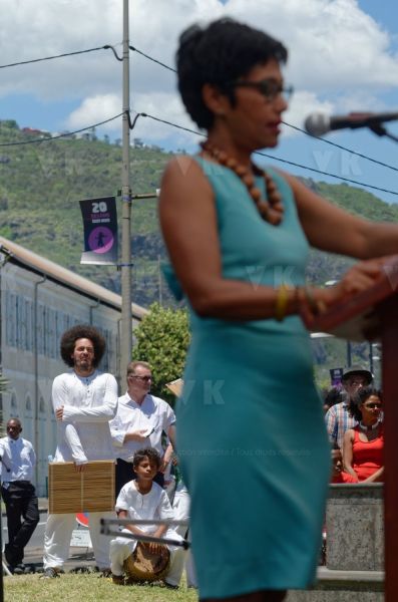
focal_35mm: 138
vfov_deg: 14.9
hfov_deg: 9.9
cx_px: 199
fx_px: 2300
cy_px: 301
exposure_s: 1/800
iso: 100
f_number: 5.6
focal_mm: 92
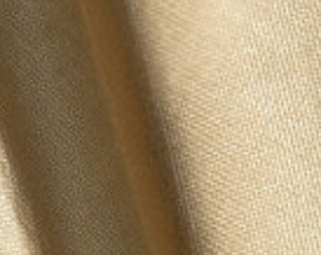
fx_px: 5859
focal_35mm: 618
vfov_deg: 2.5
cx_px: -309
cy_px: -158
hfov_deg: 3.1
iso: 200
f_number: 8
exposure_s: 1/50
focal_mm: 50
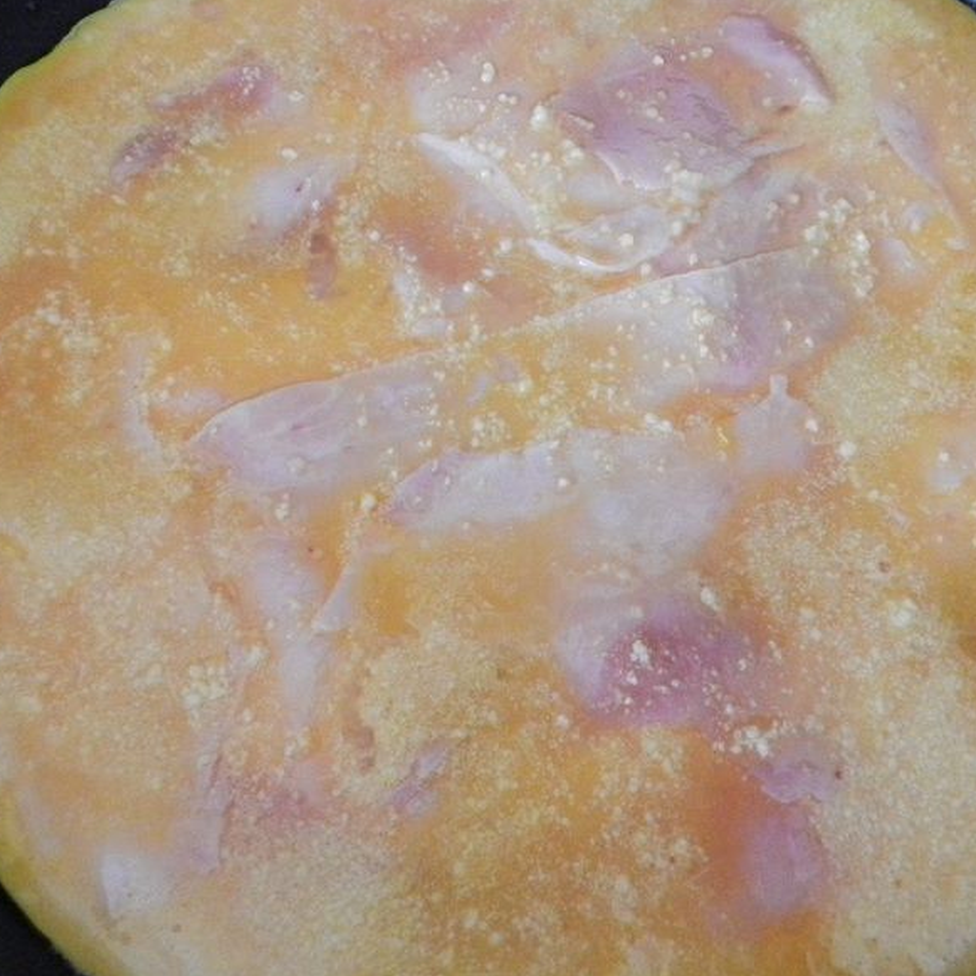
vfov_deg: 57.3
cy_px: 489
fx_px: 893
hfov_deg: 57.2
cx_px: 539
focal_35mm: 28
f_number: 3.4
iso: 1600
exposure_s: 1/60
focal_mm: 4
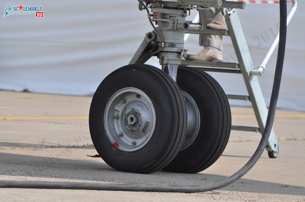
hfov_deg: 6.5
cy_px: 101
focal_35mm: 315
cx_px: 152
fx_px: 2665
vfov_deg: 4.4
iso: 200
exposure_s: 1/500
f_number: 8
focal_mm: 210
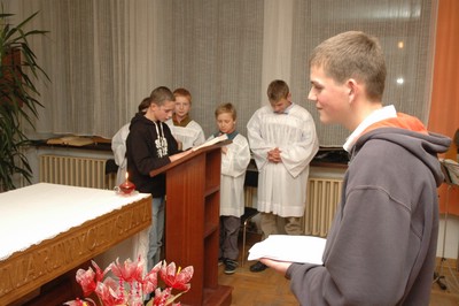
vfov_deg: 35.4
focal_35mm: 38
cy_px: 153
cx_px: 230
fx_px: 478
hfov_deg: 51.3
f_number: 3.8
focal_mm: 25
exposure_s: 1/60
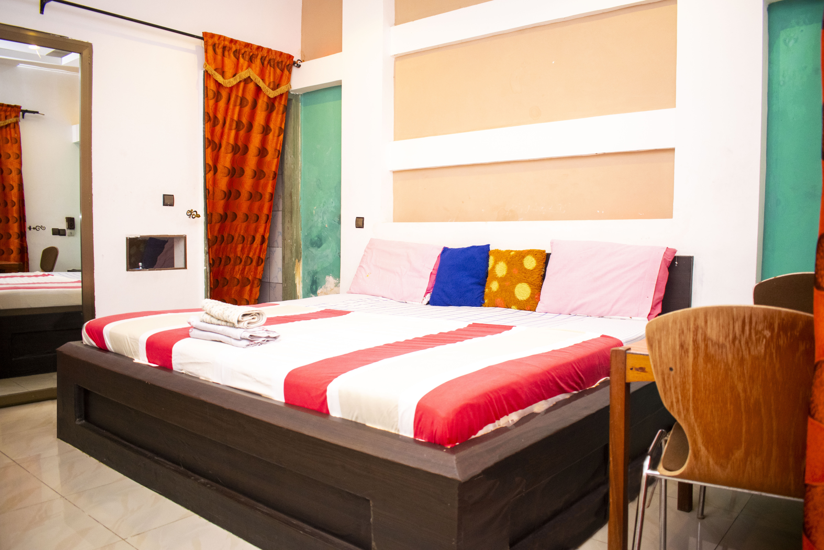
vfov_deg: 47.9
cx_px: 412
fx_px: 618
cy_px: 275
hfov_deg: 67.4
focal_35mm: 27
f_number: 3.5
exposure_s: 1/50
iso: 800
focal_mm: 18
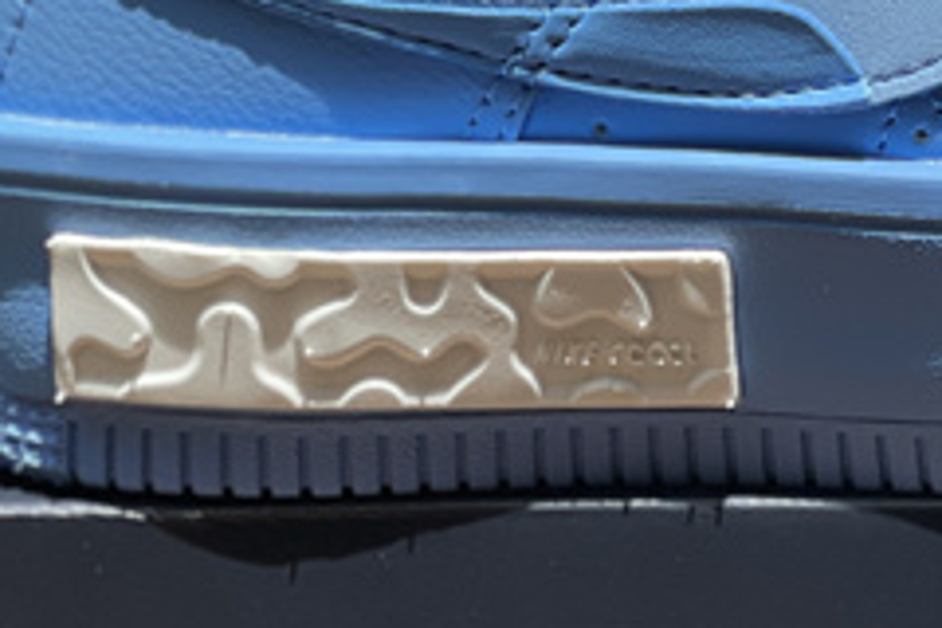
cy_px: 73
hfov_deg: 10.0
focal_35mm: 205
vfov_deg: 6.7
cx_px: 966
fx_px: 5364
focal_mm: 7.5
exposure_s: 1/1292
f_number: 2.2
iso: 32
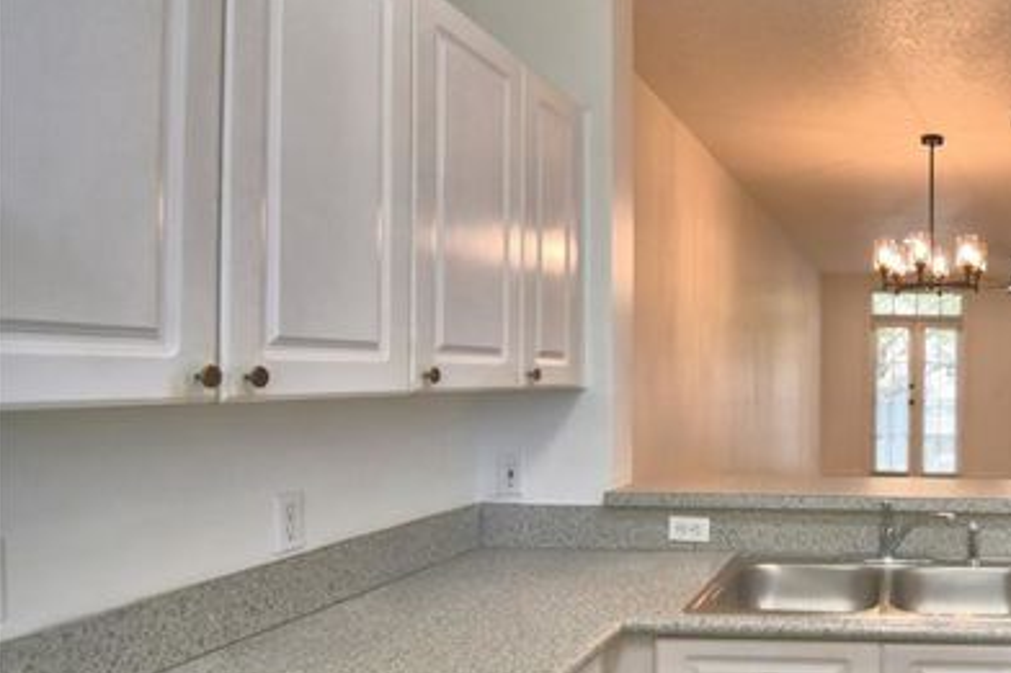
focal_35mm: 27
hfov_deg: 58.0
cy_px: 391
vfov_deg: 47.7
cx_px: 907
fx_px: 758
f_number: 4.5
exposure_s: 1/125
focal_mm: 10
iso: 250
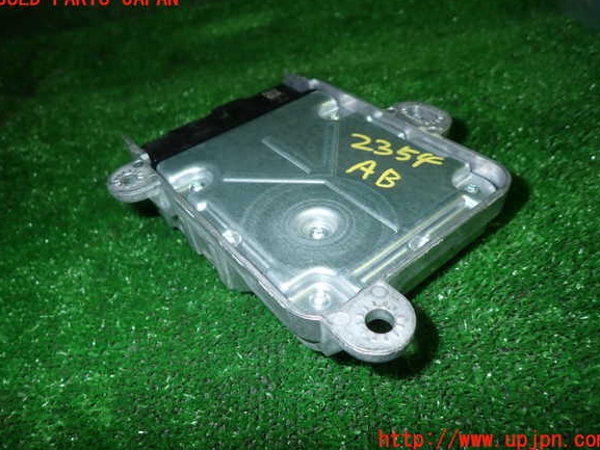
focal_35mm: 26
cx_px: 302
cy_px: 219
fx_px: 451
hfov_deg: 67.3
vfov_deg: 53.1
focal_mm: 4.5
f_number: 5.6
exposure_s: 1/30
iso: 200
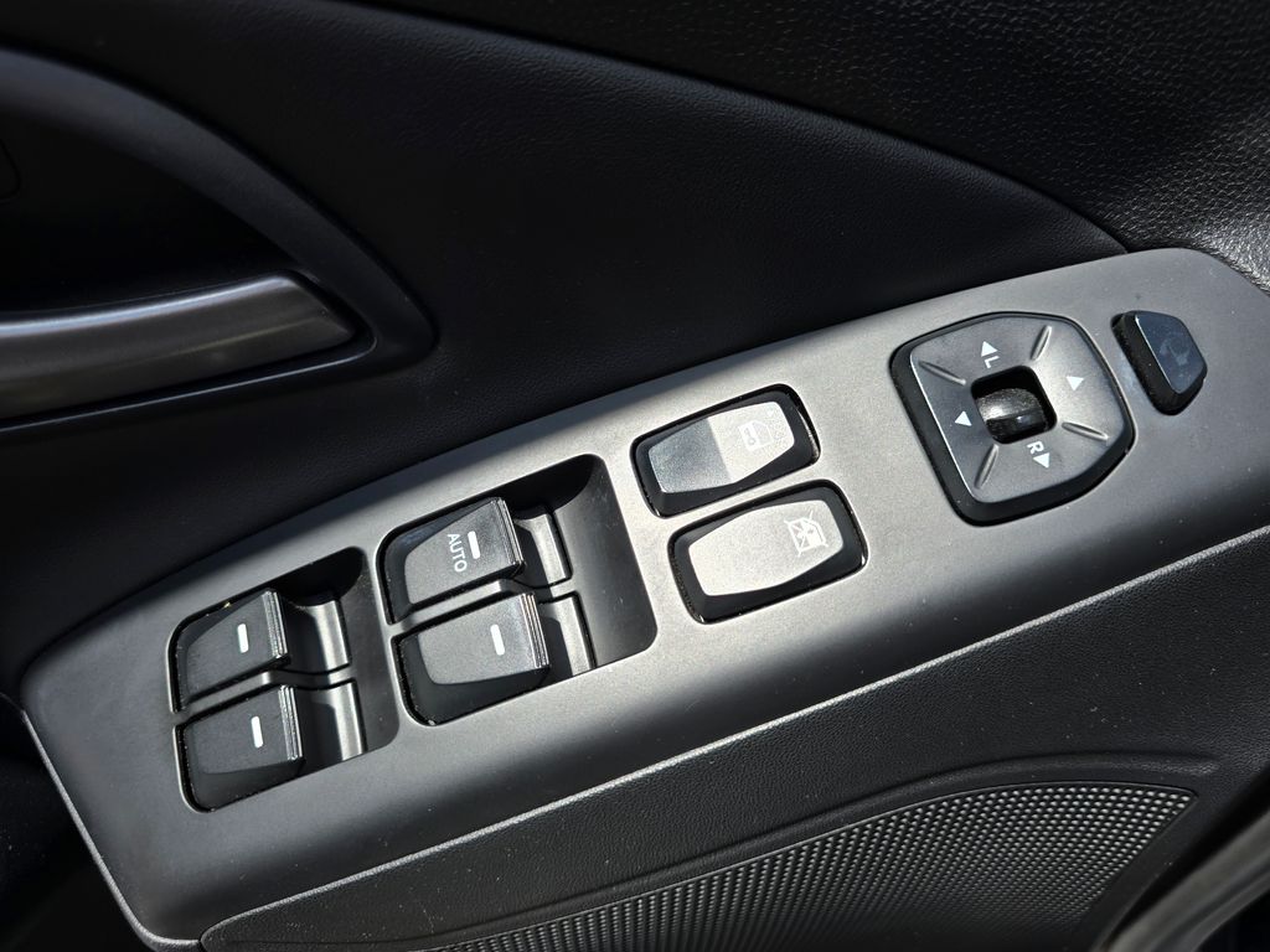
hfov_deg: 73.9
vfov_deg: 58.9
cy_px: 476
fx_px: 844
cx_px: 635
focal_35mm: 23
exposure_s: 1/410
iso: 12
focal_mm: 6.3
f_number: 1.7
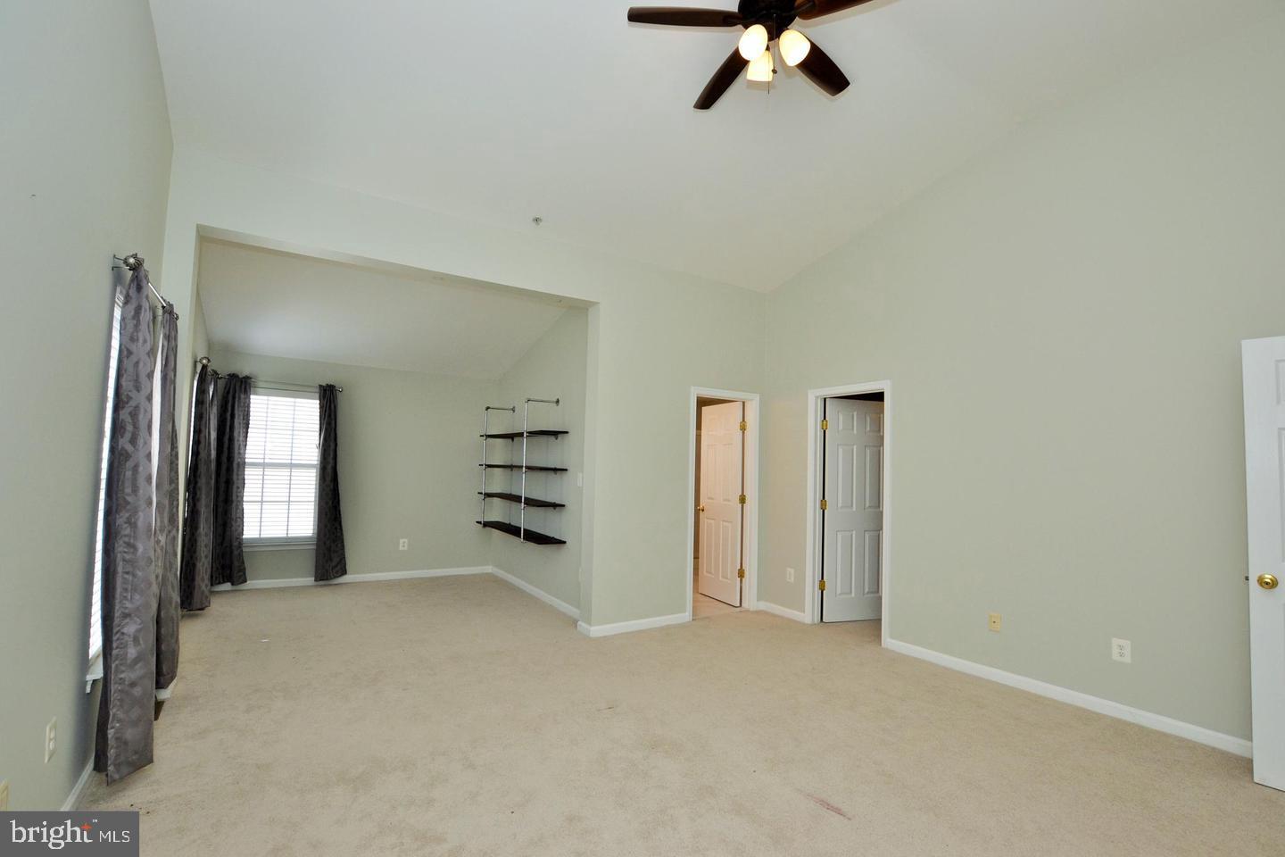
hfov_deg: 100.4
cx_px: 642
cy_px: 428
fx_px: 535
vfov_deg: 77.3
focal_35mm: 15
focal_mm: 10
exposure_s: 1/125
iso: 220
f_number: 5.6
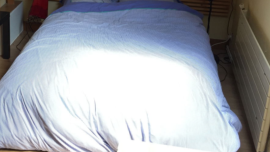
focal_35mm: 57
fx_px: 408
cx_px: 69
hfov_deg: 35.8
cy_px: 11
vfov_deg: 20.6
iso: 50
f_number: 2.2
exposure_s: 1/100
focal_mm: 4.15
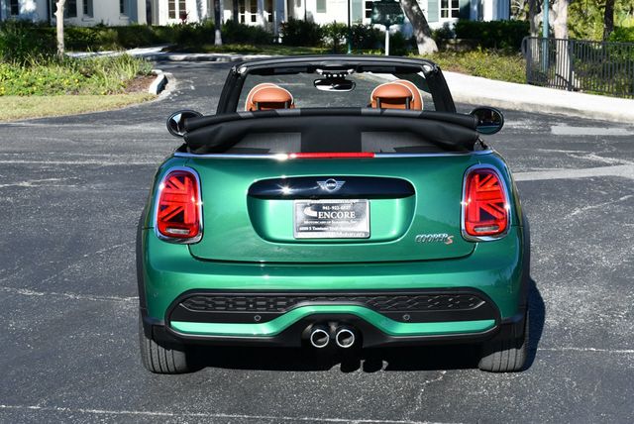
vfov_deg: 20.1
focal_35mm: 68
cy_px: 212
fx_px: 1199
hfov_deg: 29.6
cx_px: 317
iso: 110
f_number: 8
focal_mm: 34
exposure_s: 1/250
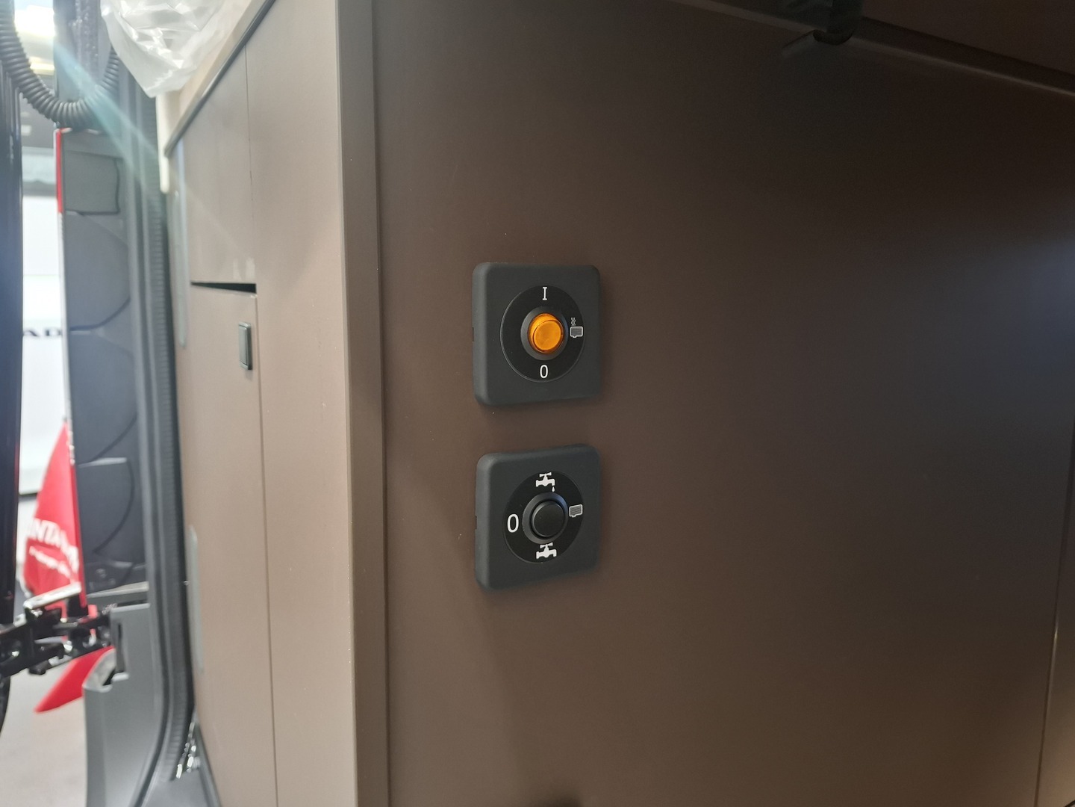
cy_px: 404
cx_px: 538
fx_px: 714
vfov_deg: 58.9
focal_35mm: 23
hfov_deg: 73.9
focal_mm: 5.54
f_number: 1.8
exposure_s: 1/24
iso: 500
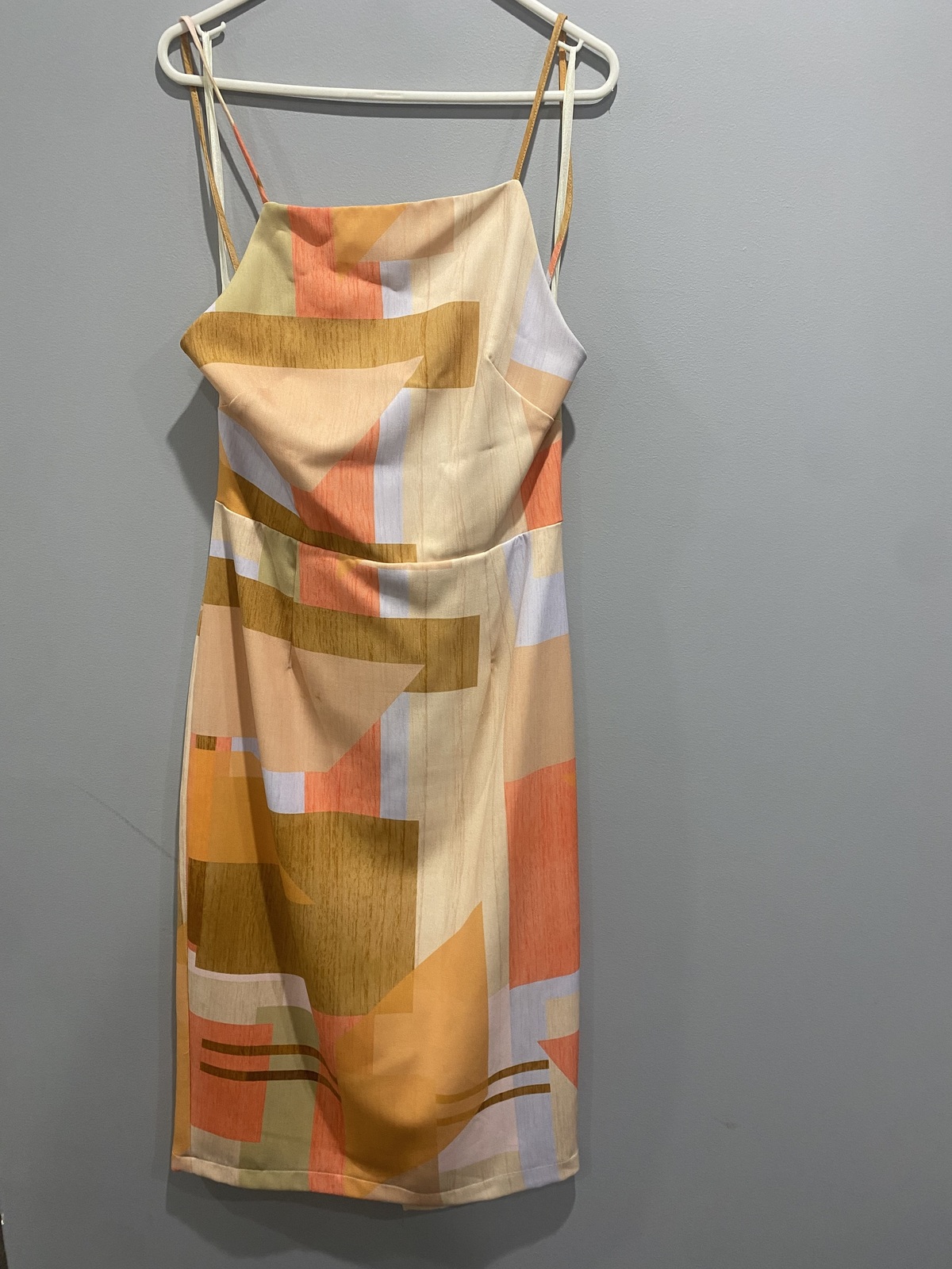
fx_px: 953
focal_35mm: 26
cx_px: 476
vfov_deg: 67.3
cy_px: 634
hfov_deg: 53.1
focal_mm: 4.25
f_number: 1.8
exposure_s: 1/50
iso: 125
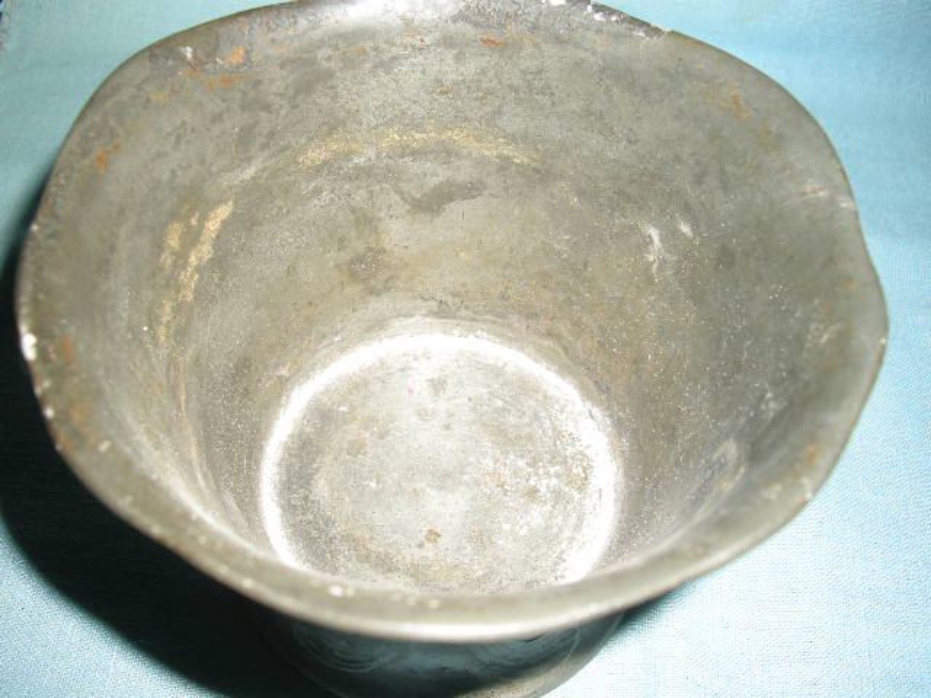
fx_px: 995
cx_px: 466
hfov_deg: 50.1
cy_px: 349
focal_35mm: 37
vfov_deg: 38.7
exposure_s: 1/60
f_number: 8
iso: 64
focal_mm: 7.9
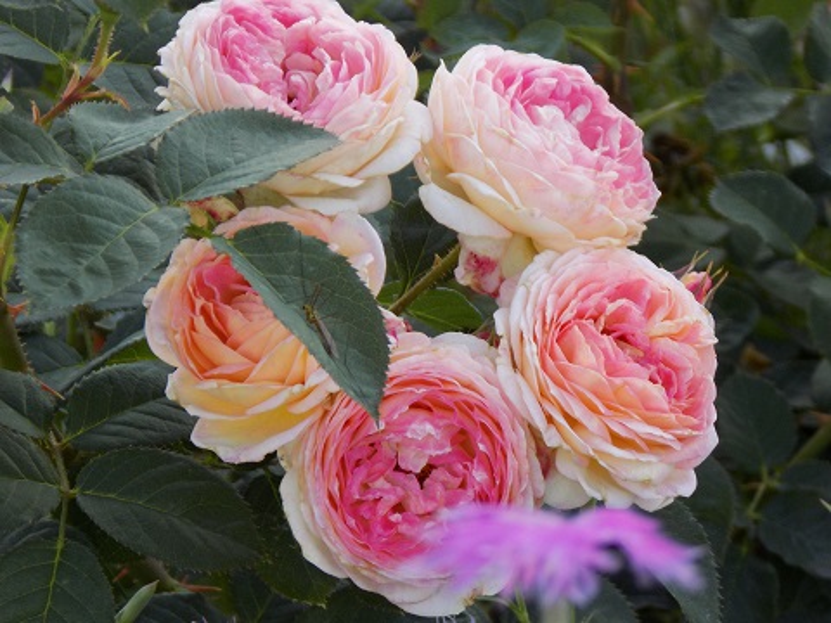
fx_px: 8594
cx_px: 416
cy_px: 312
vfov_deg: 4.2
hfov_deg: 5.5
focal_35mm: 358
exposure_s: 1/60
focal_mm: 63.7
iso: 125
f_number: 5.9
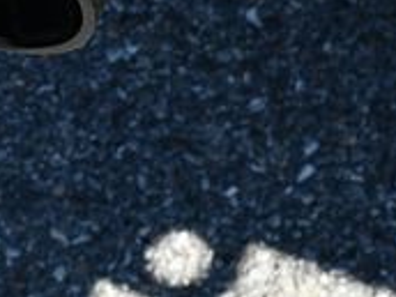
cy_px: -193
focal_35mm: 244
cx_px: -196
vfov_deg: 6.0
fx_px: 2791
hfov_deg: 8.0
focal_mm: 34
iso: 160
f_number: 8
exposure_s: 1/250
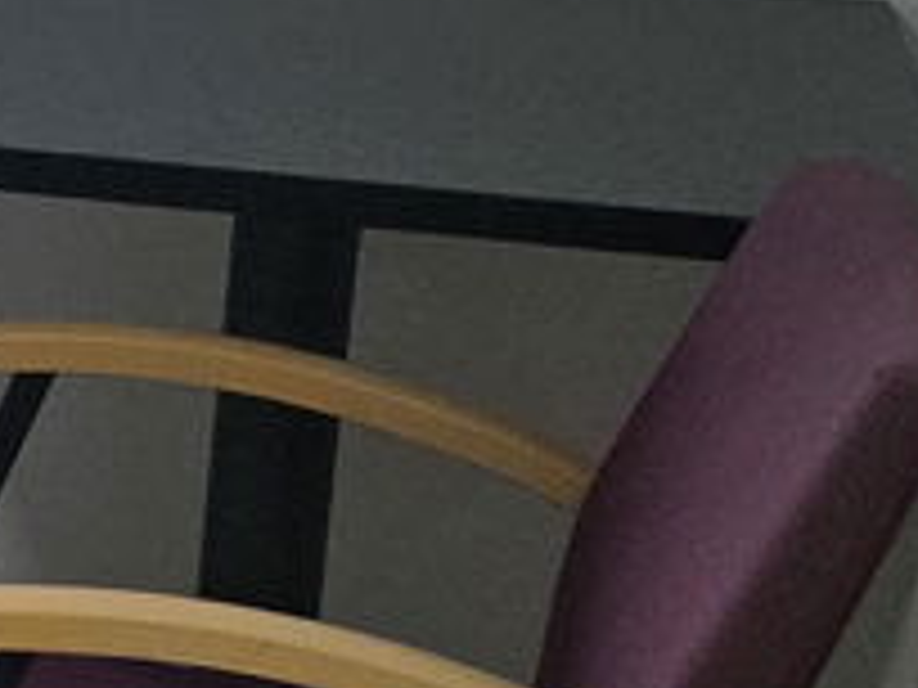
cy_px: 36
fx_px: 4774
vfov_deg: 8.2
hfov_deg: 8.3
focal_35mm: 180
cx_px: -2264
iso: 200
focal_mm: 6.3
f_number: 1.7
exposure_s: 1/120
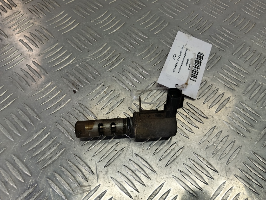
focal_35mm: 27
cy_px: 100
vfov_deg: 51.4
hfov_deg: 65.3
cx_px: 133
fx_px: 207
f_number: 1.6
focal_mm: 4.11
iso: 129
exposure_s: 1/100
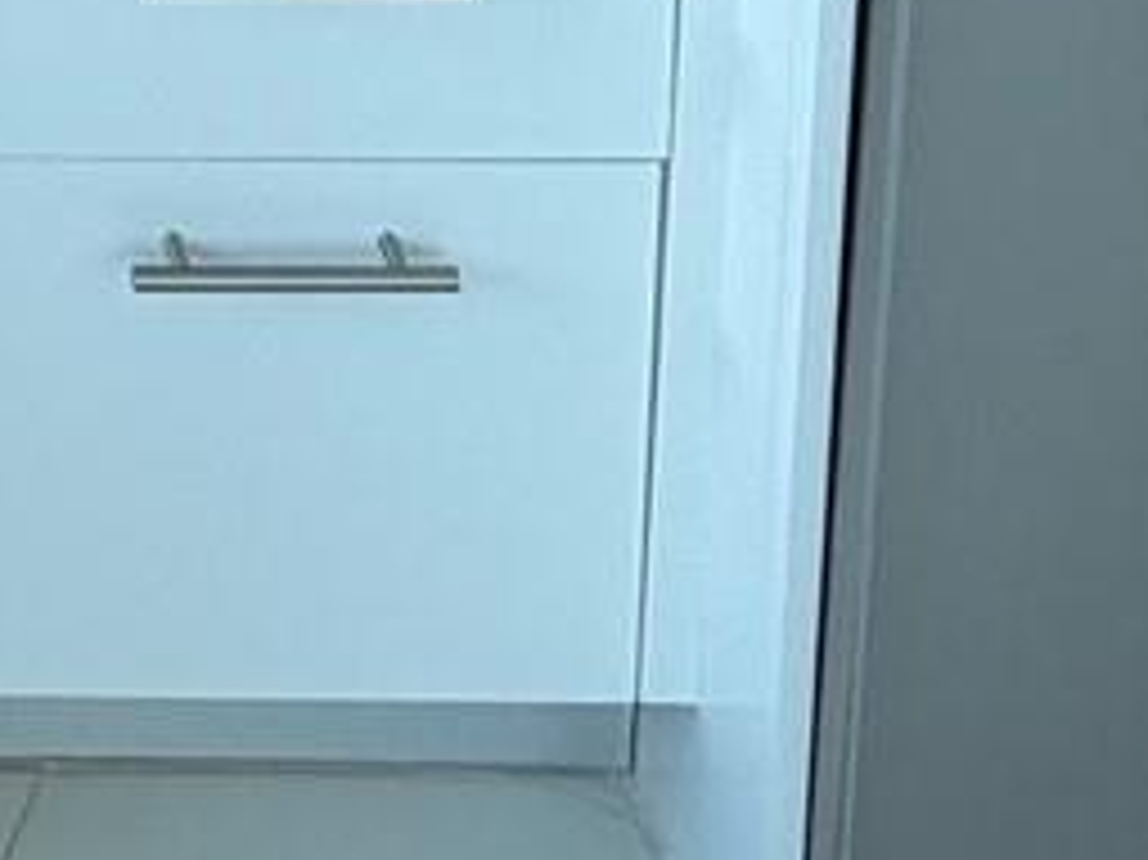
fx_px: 2917
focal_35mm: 88
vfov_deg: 11.6
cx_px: -585
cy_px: -1544
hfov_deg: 19.4
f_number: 2.2
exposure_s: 1/121
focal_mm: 2.22
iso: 64
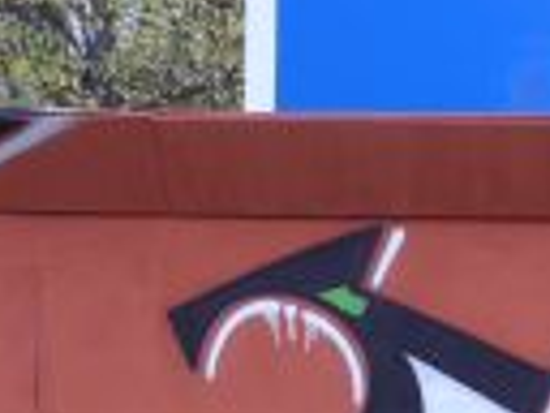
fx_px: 2177
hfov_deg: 13.9
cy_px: 493
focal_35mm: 137
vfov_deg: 10.6
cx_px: 692
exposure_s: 1/60
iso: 200
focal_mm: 7.5
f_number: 4
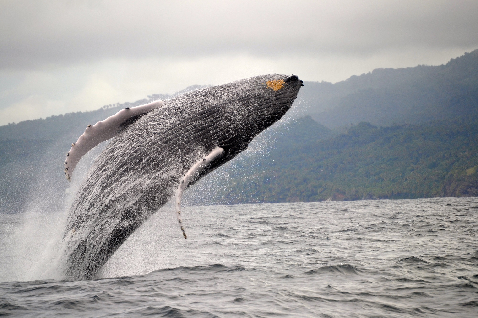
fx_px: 3983
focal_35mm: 300
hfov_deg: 6.9
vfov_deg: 4.6
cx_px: 239
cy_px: 159
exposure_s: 1/1600
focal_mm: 200
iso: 400
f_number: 5.6
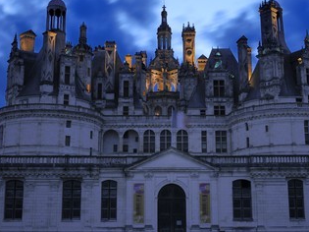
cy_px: 96
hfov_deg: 35.5
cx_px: 161
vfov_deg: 27.0
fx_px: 482
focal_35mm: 54
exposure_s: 4.5
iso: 100
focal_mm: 28
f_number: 6.3
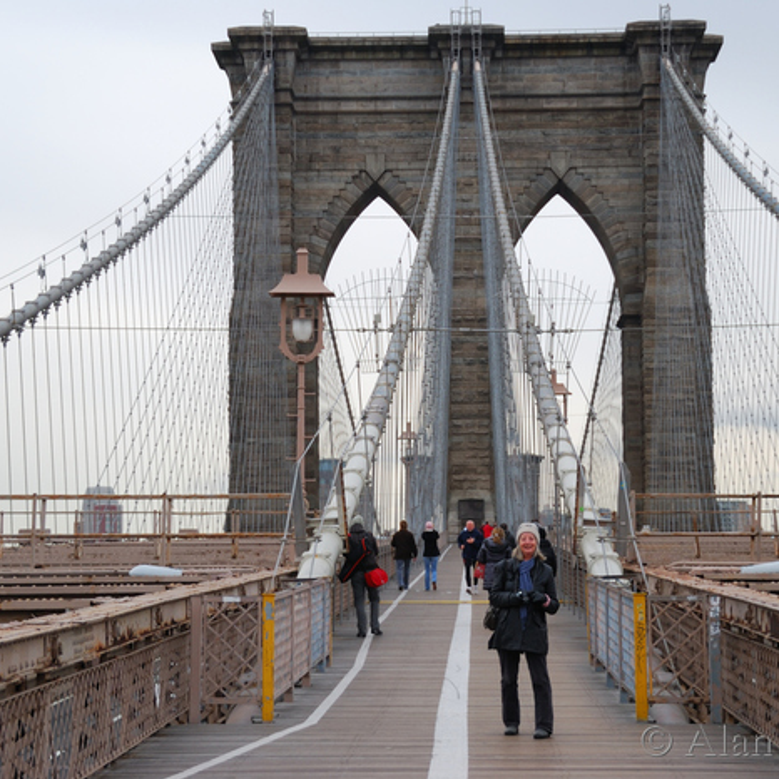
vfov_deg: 18.9
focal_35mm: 92
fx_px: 2342
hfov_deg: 18.9
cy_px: 390
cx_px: 446
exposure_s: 1/80
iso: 100
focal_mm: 48
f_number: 4.8
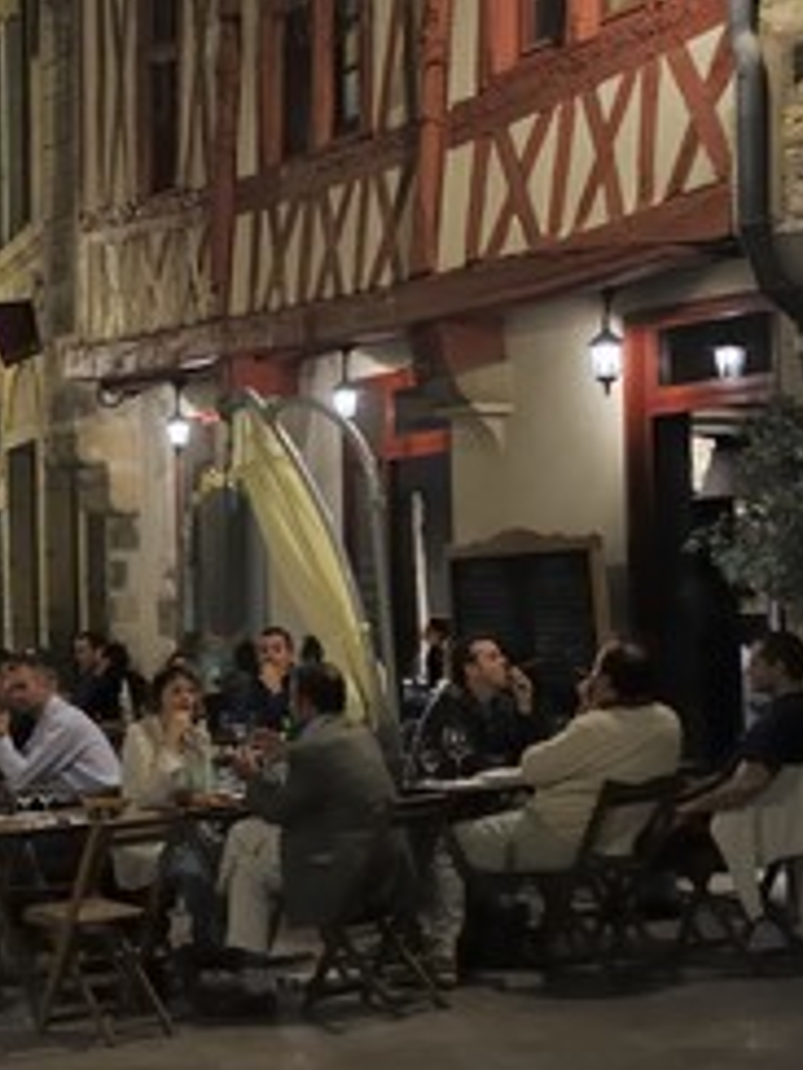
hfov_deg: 16.6
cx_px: -88
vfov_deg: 22.8
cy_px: 509
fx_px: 2660
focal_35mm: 86
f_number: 3.2
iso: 800
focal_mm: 52
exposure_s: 1/50
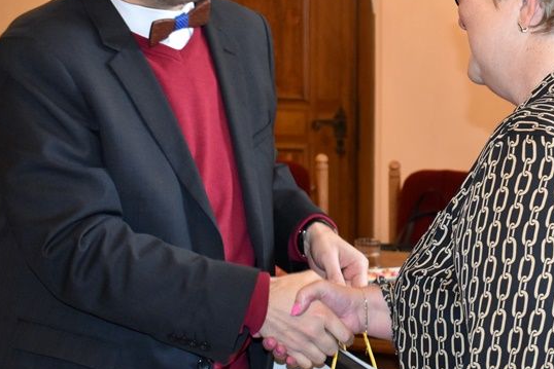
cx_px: 436
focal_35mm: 97
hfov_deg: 20.8
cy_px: 91
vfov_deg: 14.1
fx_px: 1493
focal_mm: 34
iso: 2000
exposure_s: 1/60
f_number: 4.5
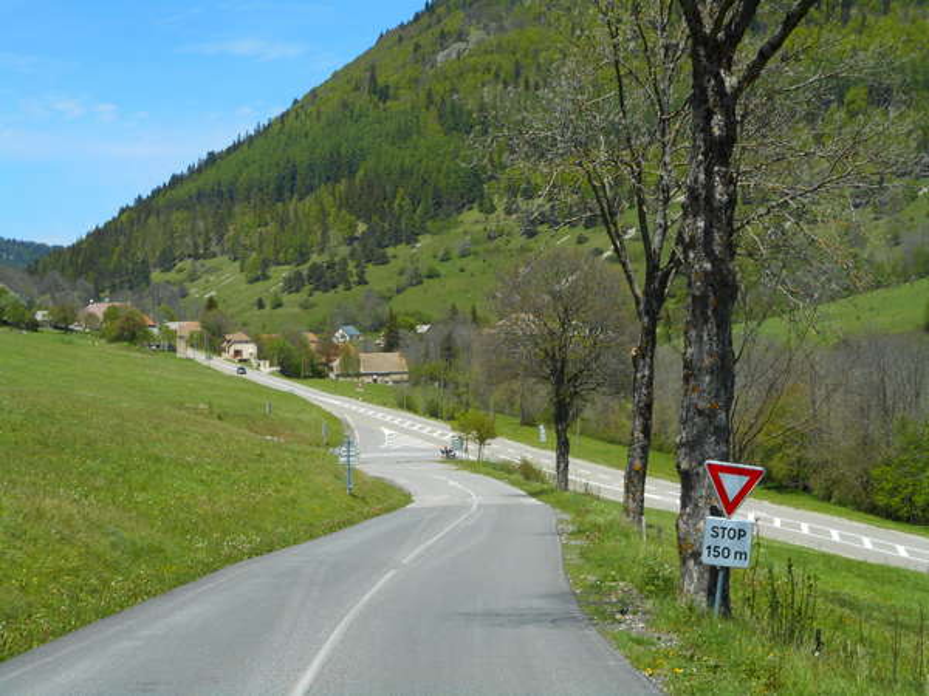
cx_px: 464
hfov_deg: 29.0
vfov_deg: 21.9
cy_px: 348
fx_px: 1798
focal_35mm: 67
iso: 80
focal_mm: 12
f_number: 5.3
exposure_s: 1/400
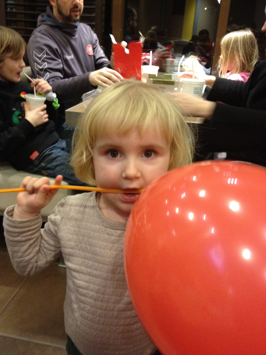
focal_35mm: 35
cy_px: 178
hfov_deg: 40.7
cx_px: 133
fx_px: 359
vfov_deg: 52.6
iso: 400
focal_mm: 4.28
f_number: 2.4
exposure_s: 1/20
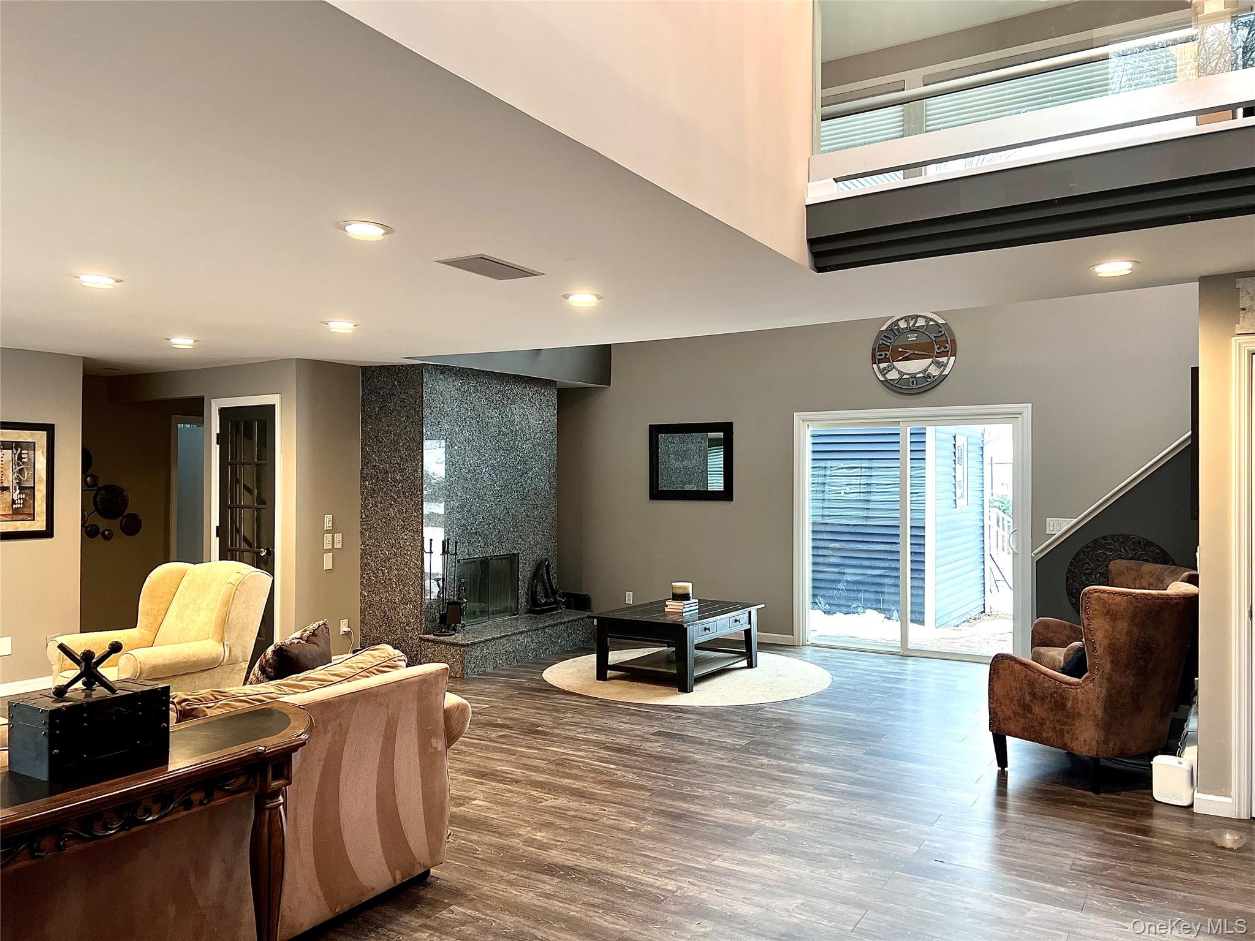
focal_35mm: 26
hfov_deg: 67.3
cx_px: 628
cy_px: 470
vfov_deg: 53.1
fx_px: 943
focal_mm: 5.7
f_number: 1.5
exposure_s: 1/60
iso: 200
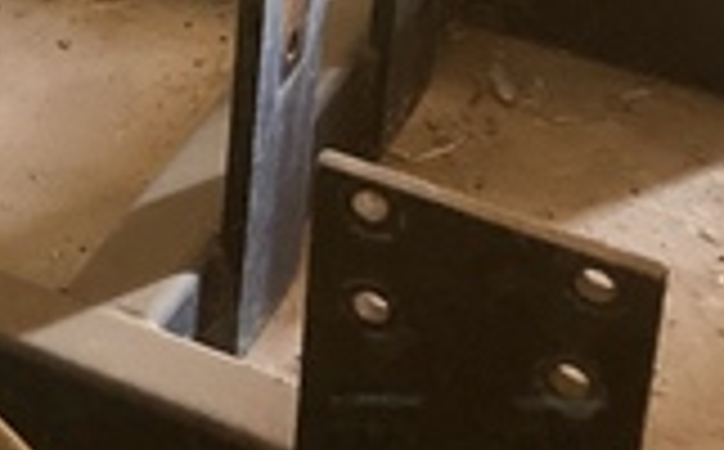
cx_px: -571
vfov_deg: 10.0
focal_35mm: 122
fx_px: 2403
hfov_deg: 15.0
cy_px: -403
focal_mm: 3.99
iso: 500
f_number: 1.8
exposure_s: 1/30
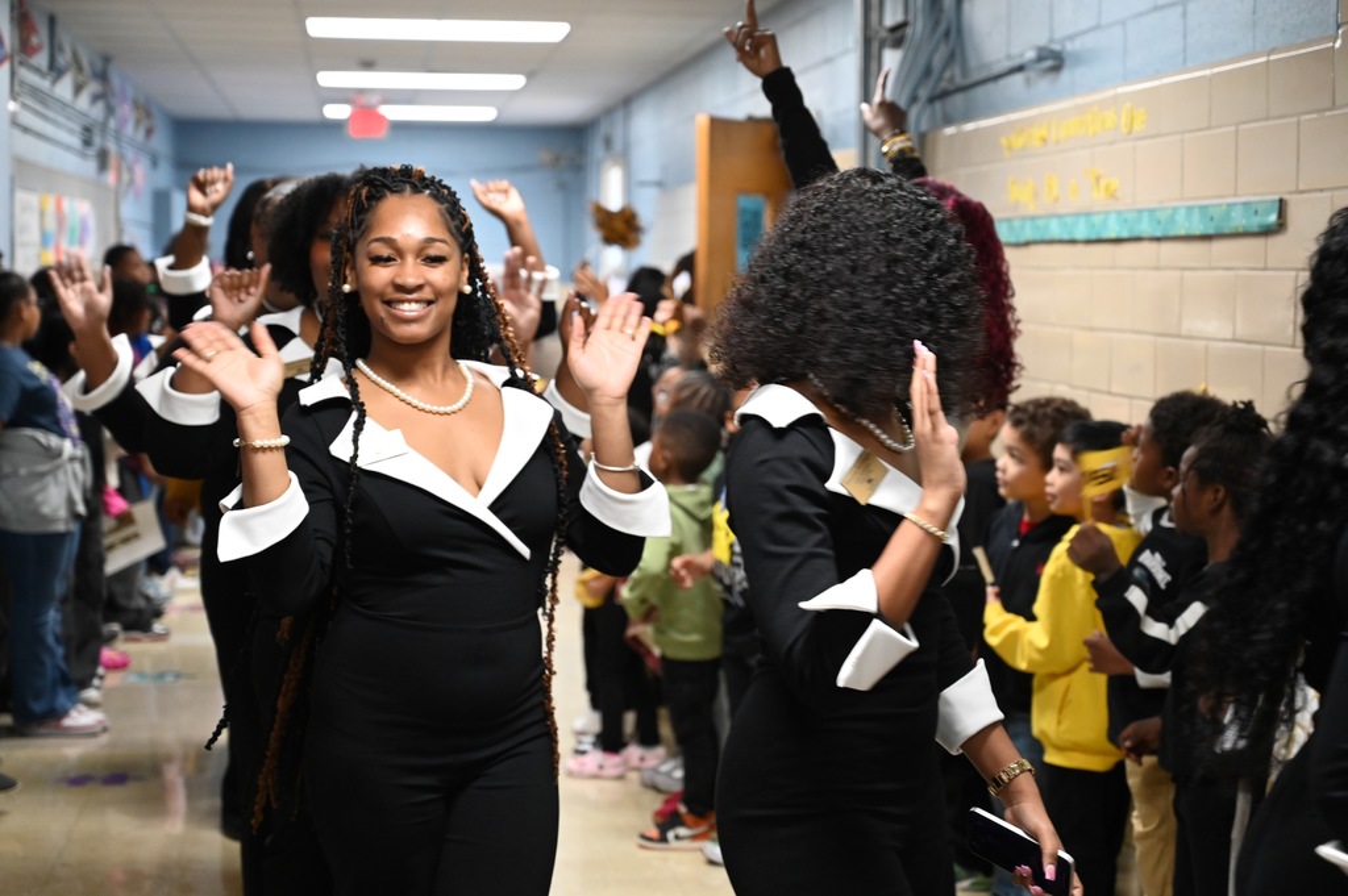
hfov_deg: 32.9
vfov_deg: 22.2
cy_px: 448
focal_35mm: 61
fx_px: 2282
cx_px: 674
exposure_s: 1/125
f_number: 4
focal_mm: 61
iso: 3200
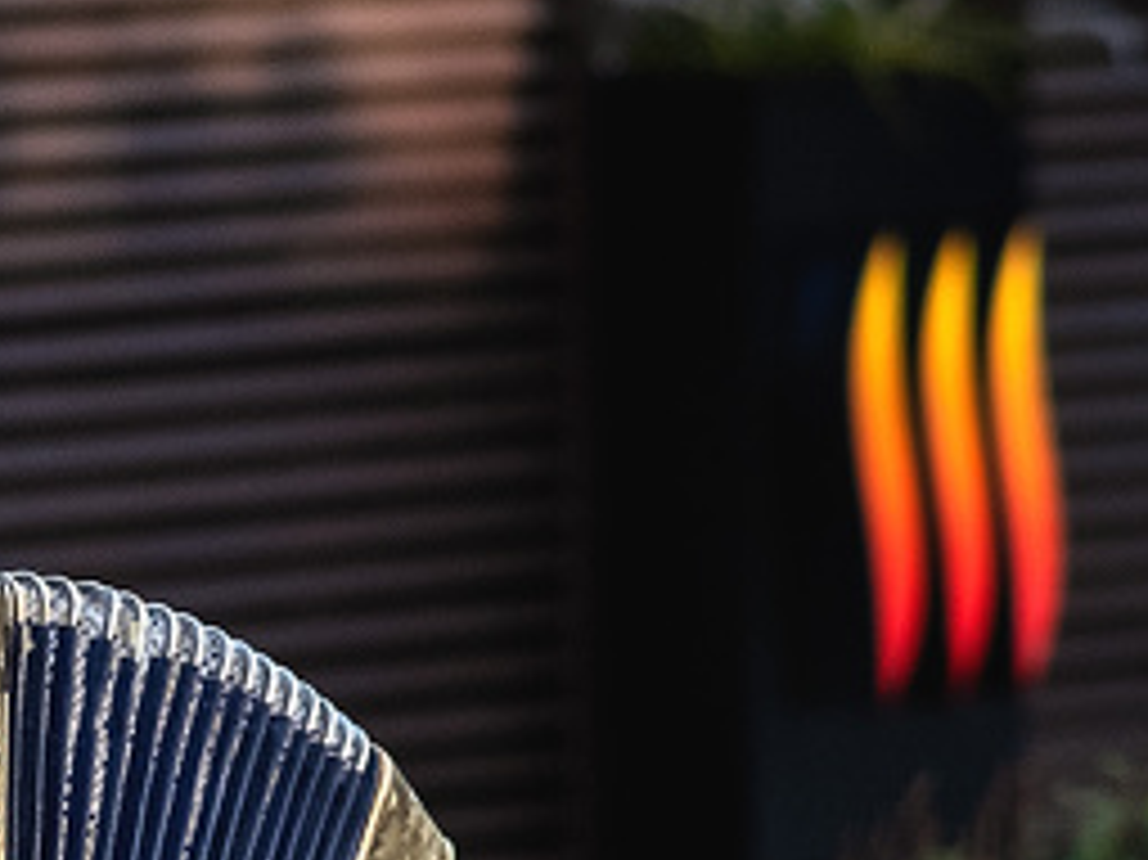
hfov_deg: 2.9
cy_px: 993
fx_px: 22408
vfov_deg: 2.2
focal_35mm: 676
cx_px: -792
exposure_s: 1/450
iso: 640
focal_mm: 85
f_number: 2.8
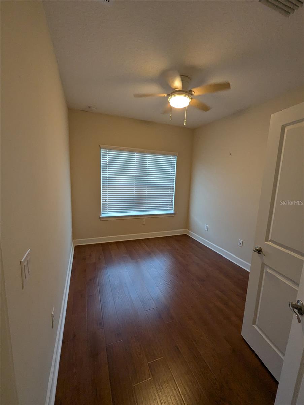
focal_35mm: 13
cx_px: 152
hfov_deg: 90.0
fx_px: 152
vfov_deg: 106.1
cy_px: 202
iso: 267
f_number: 2.2
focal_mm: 1.95
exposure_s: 1/60
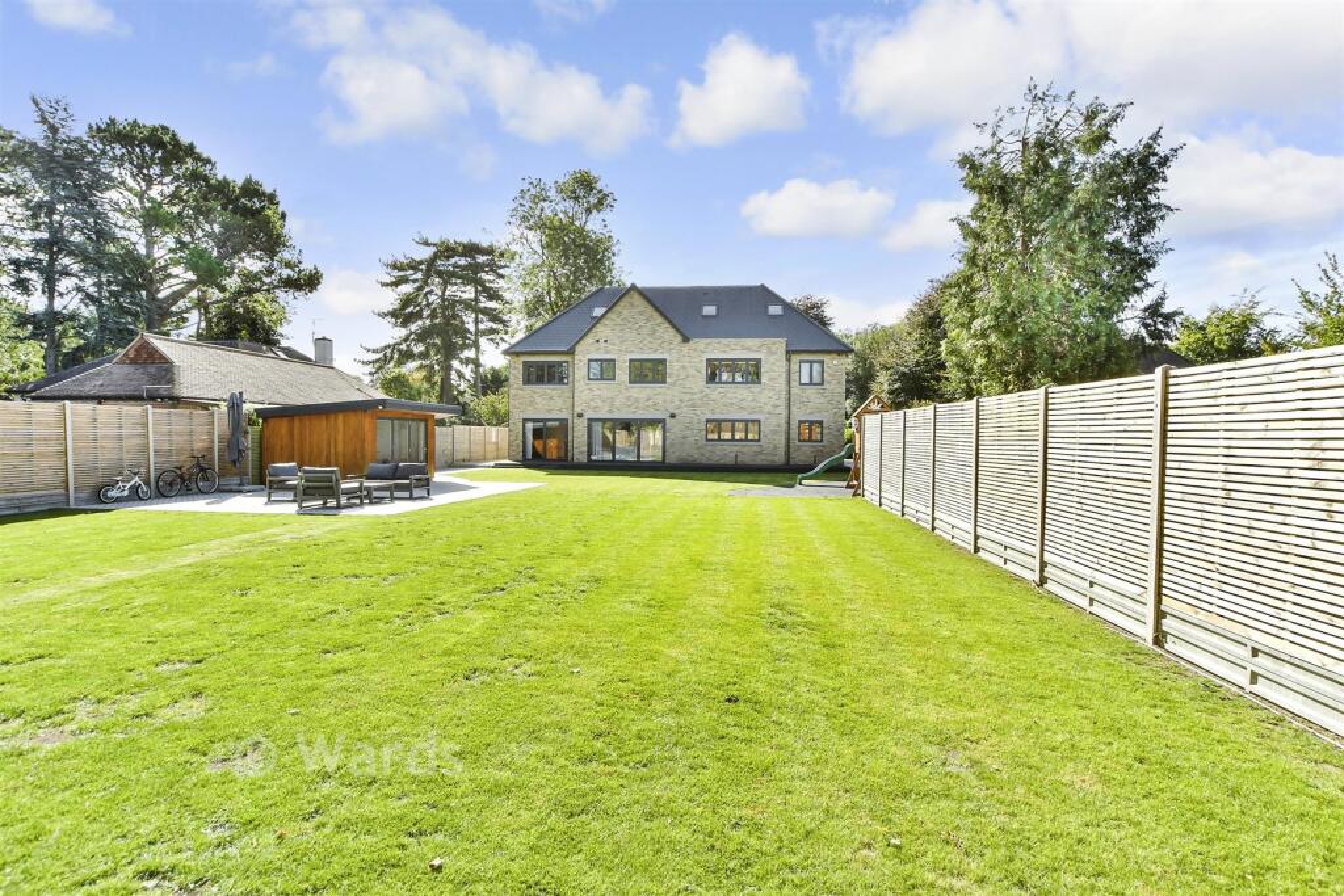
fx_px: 560
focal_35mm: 15
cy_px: 448
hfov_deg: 100.4
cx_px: 672
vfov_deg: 77.3
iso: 500
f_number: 9
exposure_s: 1/320
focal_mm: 10
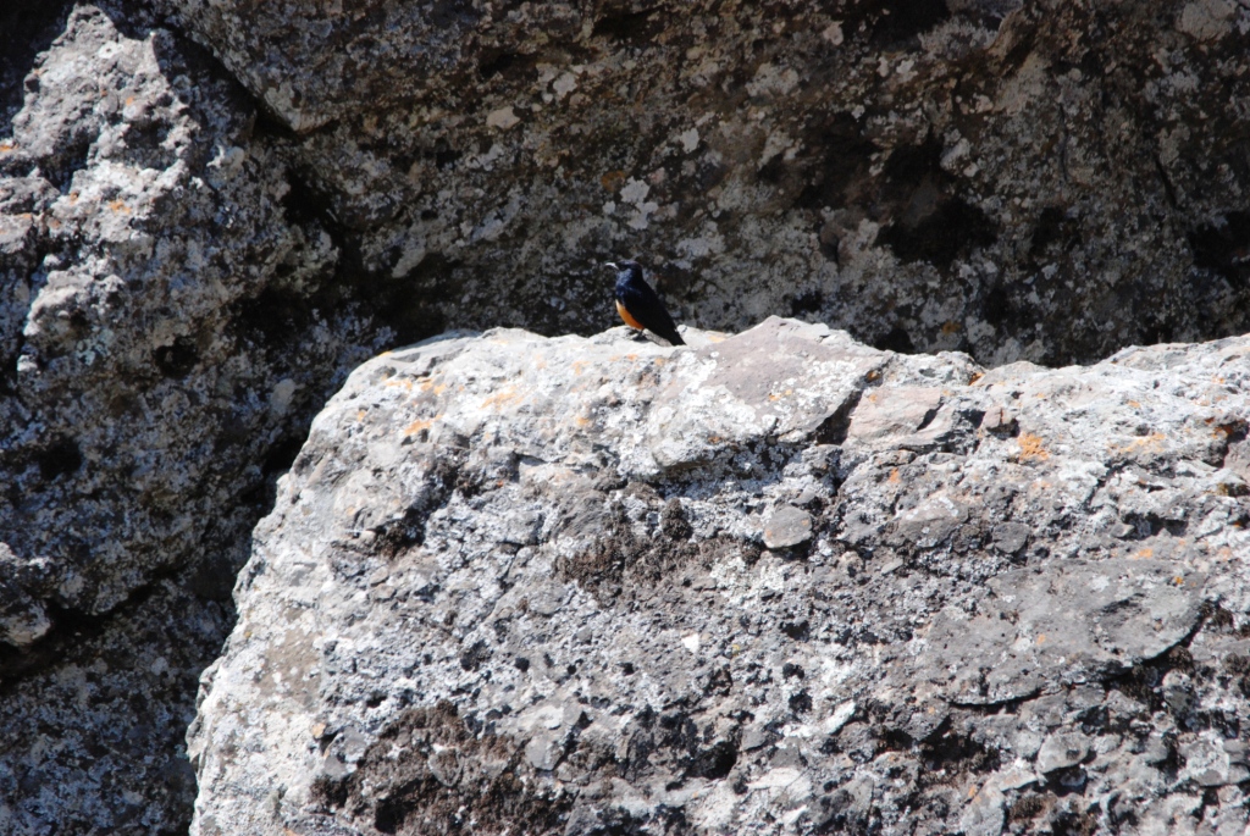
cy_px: 418
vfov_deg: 1.8
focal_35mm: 750
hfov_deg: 2.7
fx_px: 26067
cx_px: 625
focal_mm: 500
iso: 400
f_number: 6.3
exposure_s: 1/500
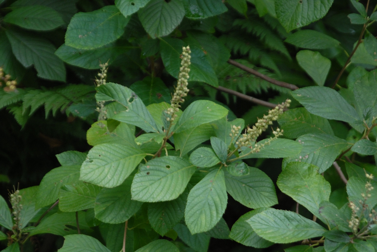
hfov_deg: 10.1
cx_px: 188
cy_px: 126
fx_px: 2123
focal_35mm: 202
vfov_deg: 6.8
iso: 400
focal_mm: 135
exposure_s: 1/80
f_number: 6
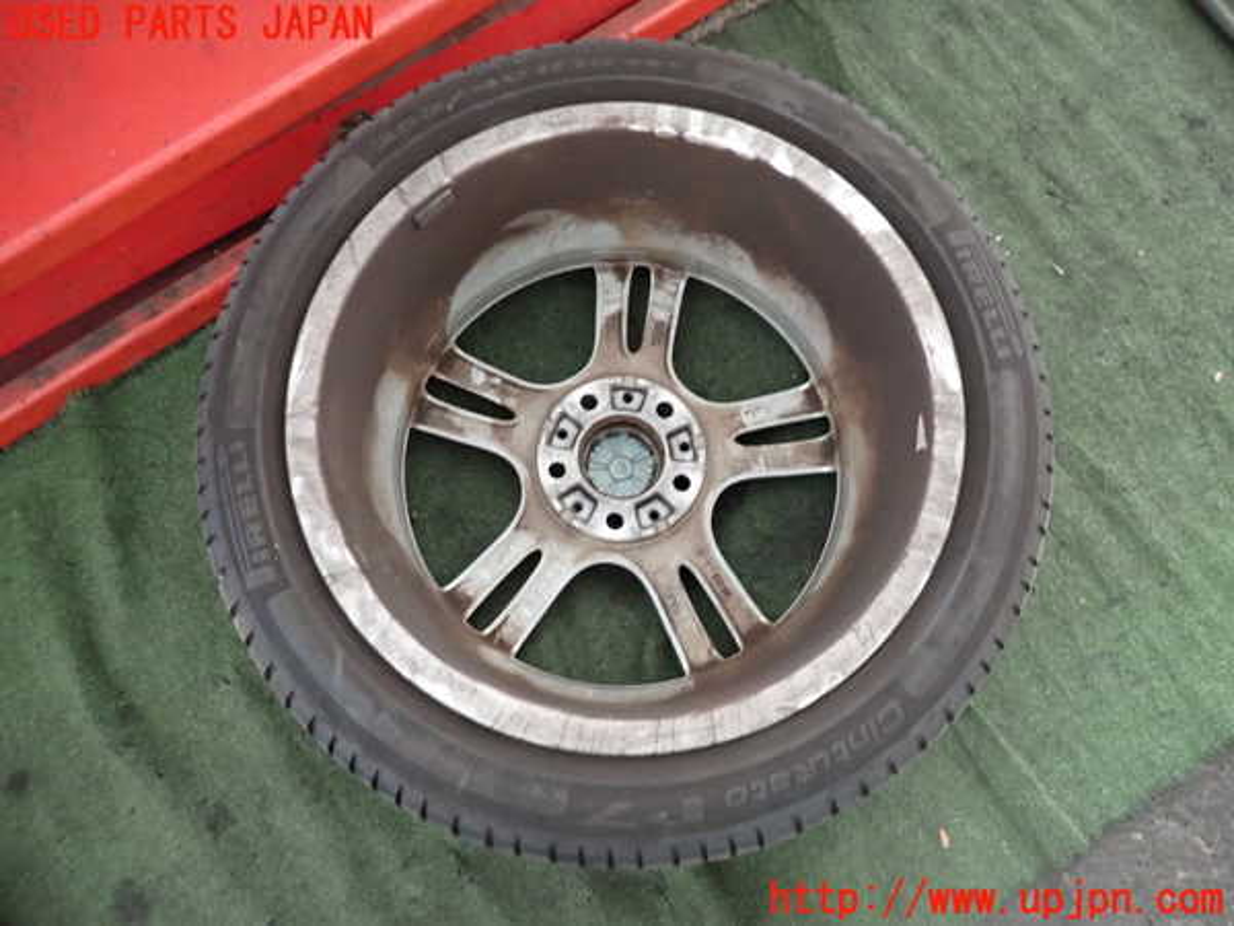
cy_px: 463
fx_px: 891
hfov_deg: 69.4
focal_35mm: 25
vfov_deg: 54.9
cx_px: 617
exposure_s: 1/25
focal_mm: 4.5
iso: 800
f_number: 2
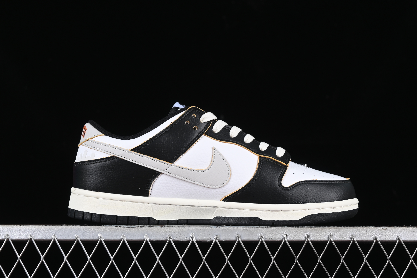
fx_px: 869
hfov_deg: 27.0
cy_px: 139
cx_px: 208
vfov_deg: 18.2
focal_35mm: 75
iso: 160
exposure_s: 1/60
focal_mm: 50
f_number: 7.1
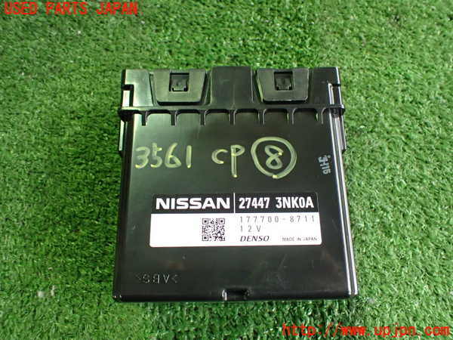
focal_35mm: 30
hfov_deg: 60.0
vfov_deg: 46.8
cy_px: 170
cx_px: 226
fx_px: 393
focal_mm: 5.4
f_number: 2.3
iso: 800
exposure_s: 1/60
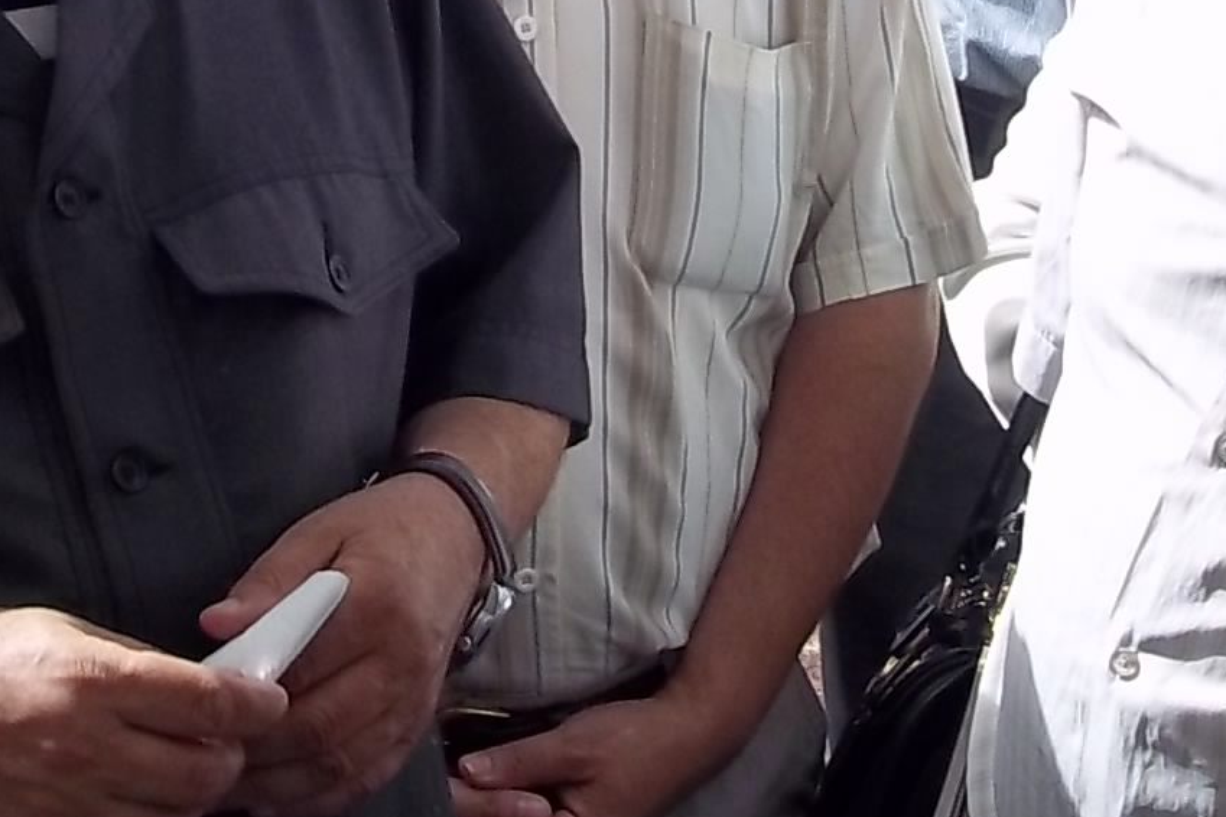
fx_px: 4325
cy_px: -281
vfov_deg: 10.5
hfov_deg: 16.1
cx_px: 318
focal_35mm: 127
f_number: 8
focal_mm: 6.5
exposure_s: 1/100
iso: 80
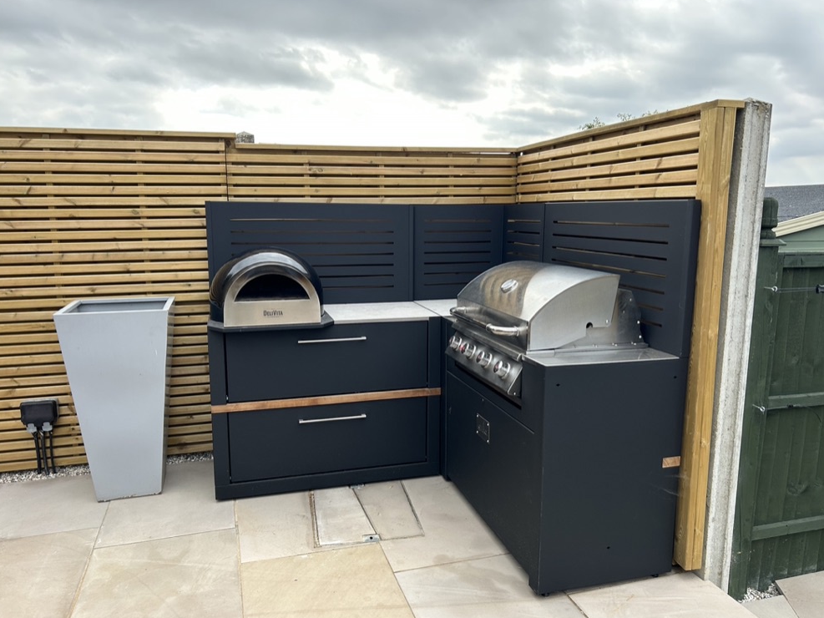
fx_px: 643
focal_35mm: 27
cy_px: 315
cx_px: 418
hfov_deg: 65.3
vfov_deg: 51.3
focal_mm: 5.7
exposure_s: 1/1196
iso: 50
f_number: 1.5
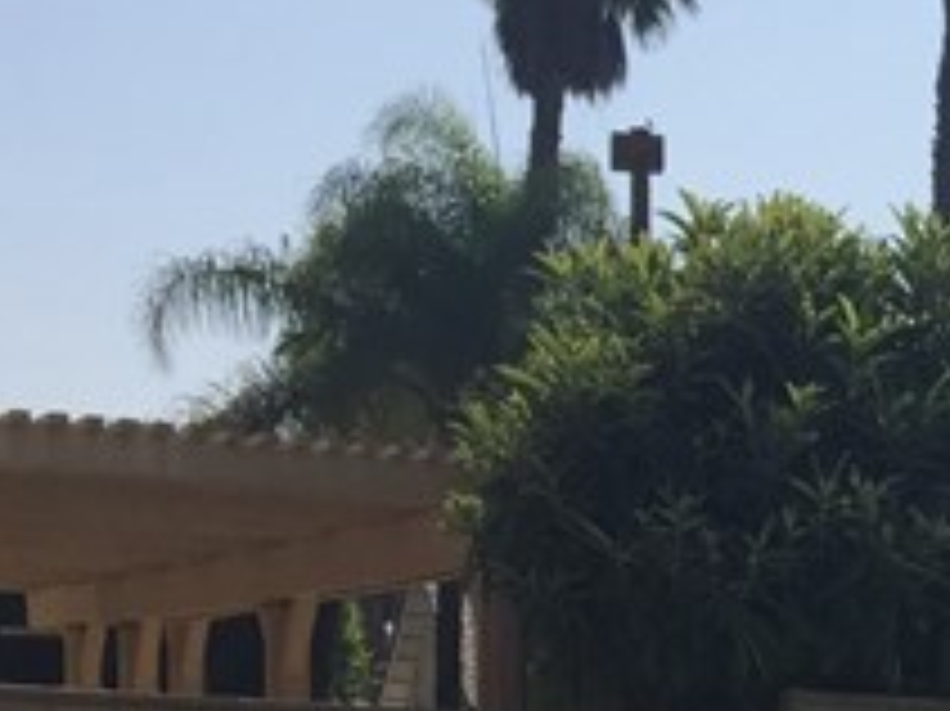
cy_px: 1251
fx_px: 3867
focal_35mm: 141
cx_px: 1751
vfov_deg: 10.0
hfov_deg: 12.7
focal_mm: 4.15
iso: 32
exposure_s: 1/3049
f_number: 2.2
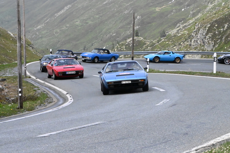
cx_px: 115
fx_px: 798
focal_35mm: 125
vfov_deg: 10.9
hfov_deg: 16.4
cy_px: 76
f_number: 22
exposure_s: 1/8000
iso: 25600
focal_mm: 125
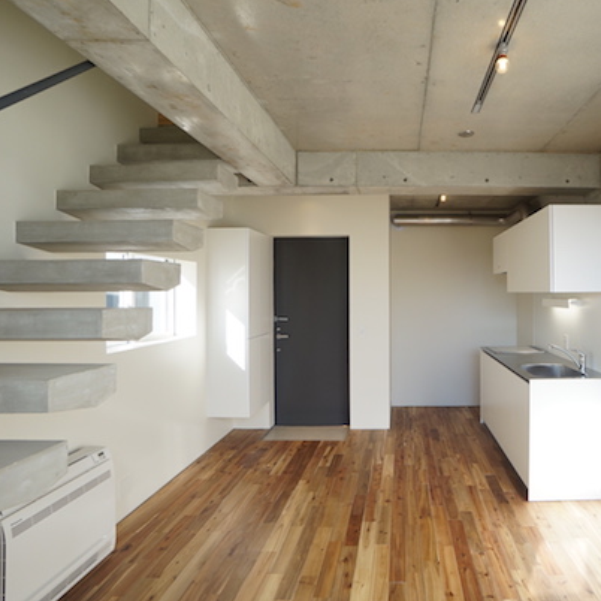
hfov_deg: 72.4
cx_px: 405
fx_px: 393
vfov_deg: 74.8
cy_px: 295
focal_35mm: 20
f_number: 7.1
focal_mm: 10
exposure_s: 1/125
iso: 400
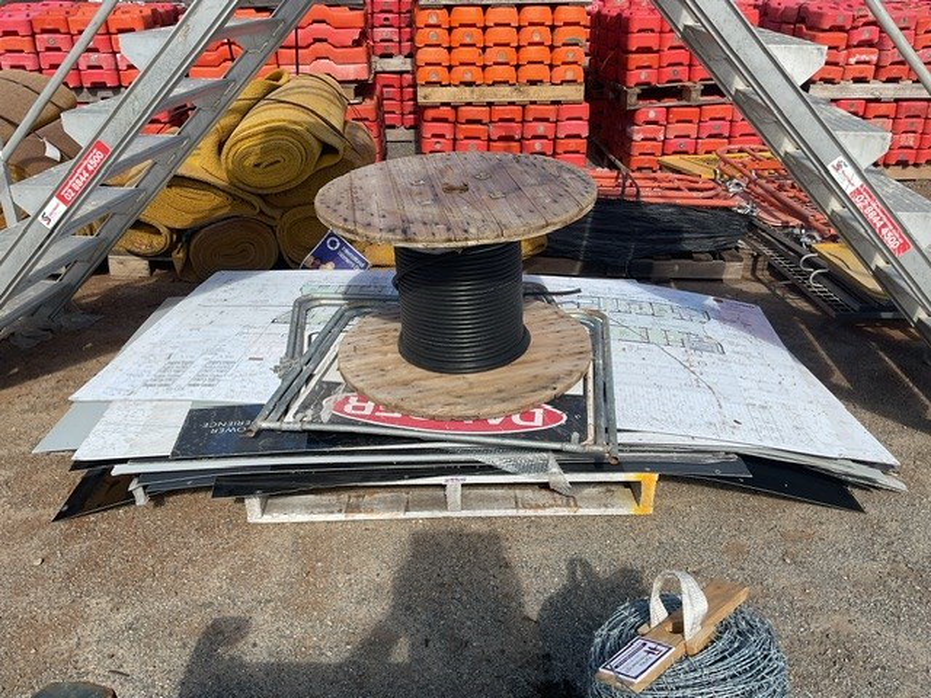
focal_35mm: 29
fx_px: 780
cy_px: 349
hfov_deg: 61.7
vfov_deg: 48.2
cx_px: 466
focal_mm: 3
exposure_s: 1/1311
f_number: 1.8
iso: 16
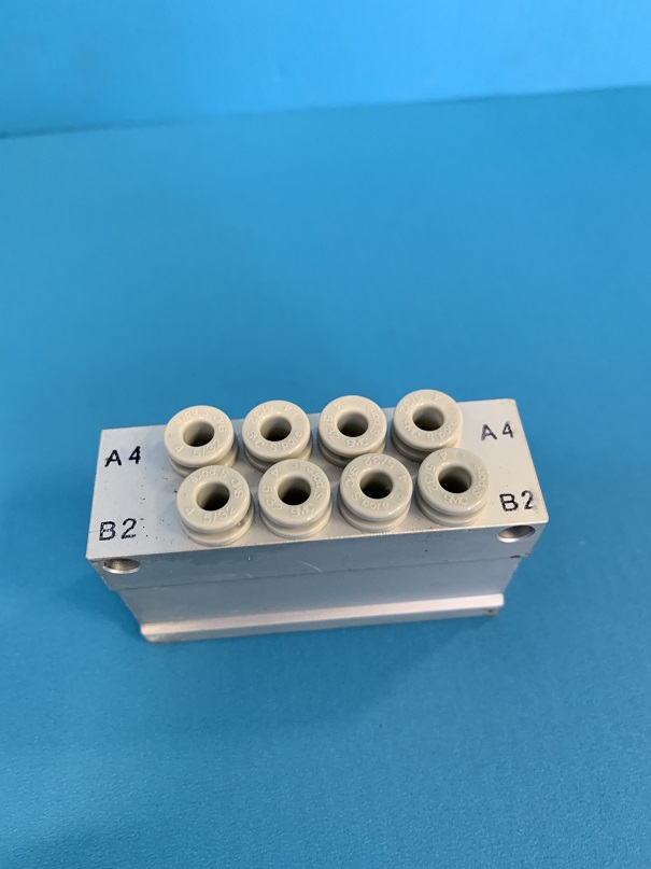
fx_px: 652
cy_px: 434
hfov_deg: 53.1
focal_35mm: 26
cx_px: 326
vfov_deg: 67.3
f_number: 1.8
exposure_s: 1/50
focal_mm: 4.25
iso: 200
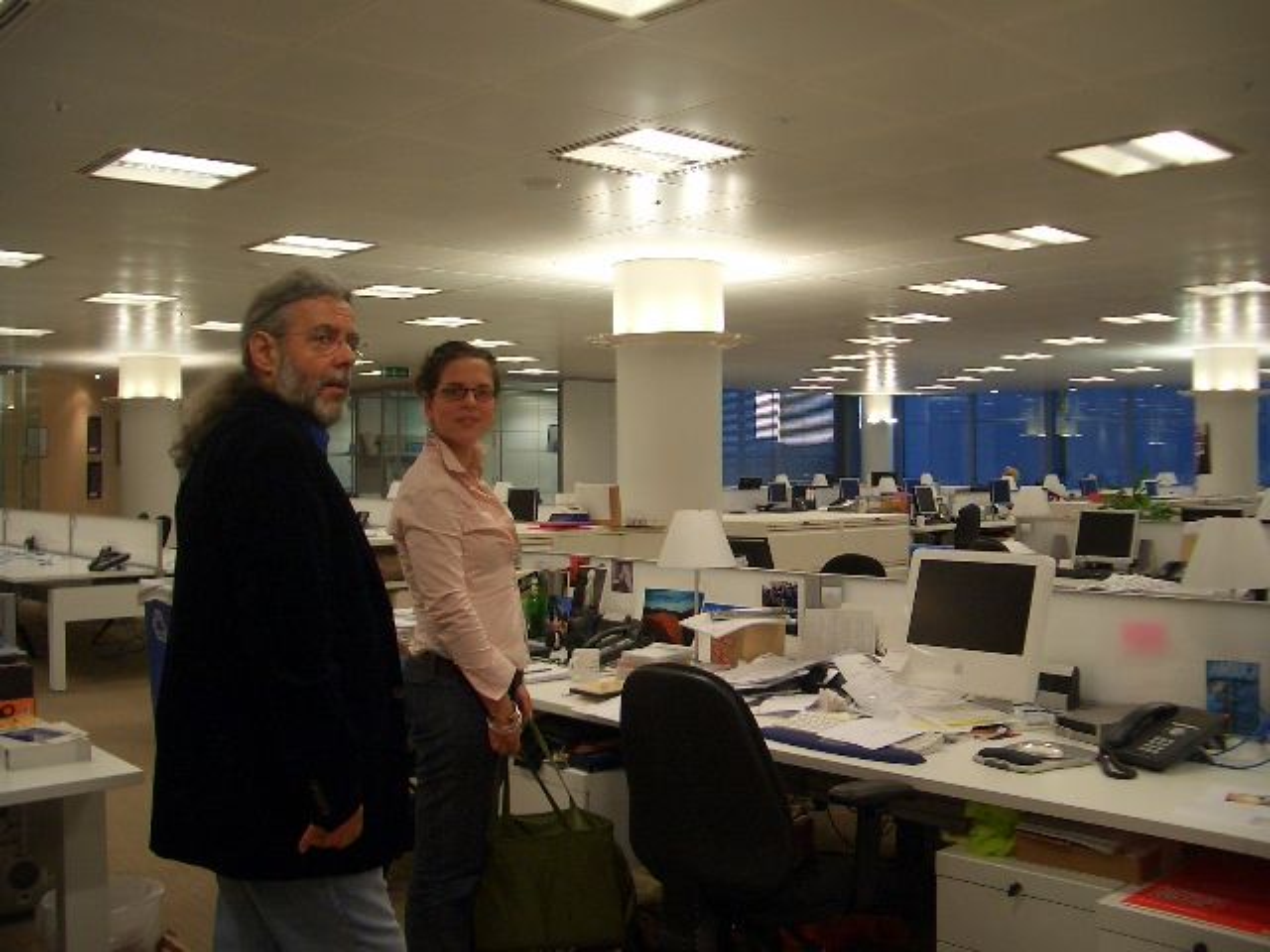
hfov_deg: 52.6
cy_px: 476
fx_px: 1284
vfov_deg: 40.7
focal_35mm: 35
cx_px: 635
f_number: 2.6
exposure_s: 1/50
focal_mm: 5.8
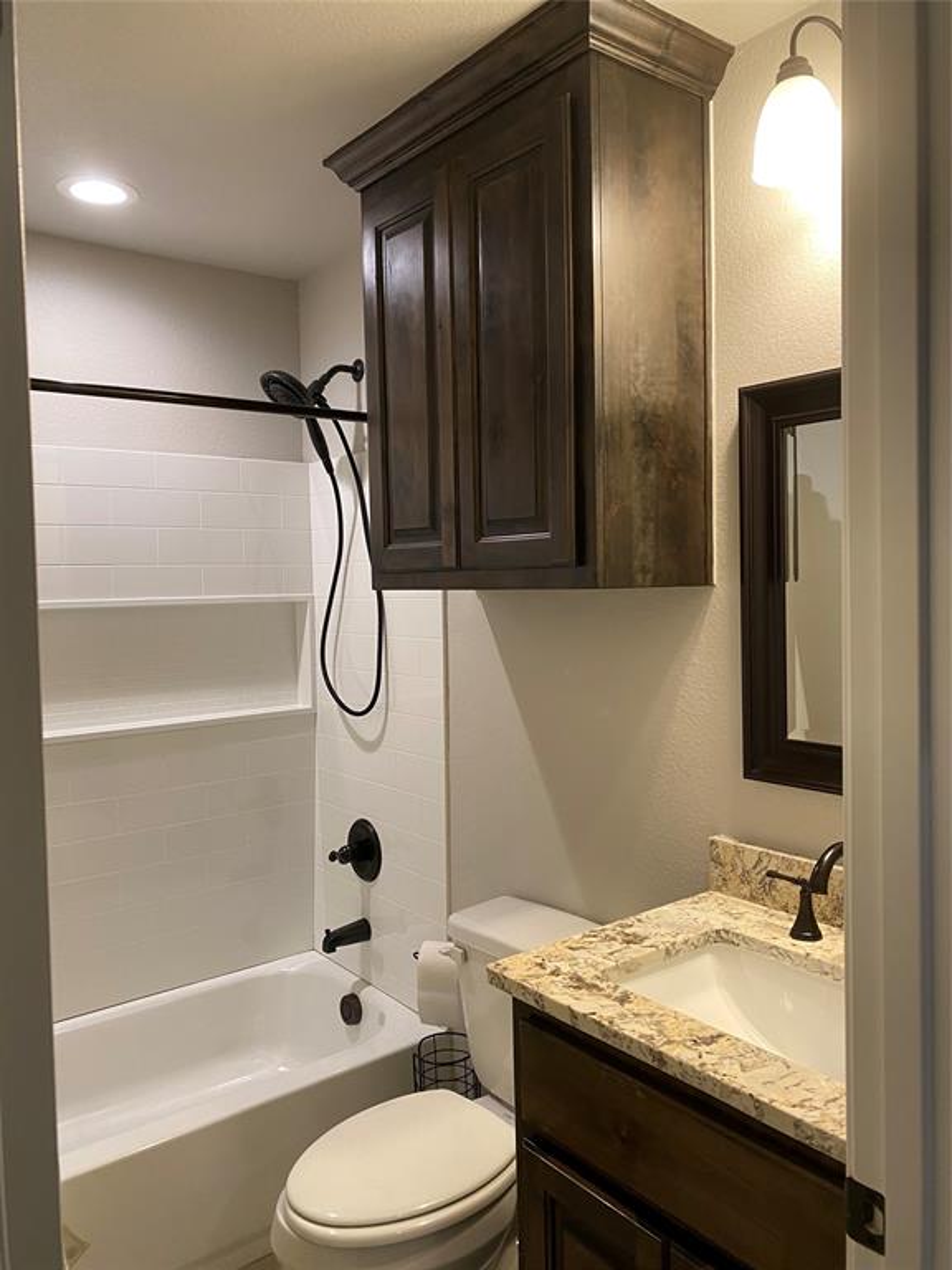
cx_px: 476
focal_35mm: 26
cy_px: 635
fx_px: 953
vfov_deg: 67.3
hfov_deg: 53.1
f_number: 1.8
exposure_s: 1/60
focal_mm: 4.25
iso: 125
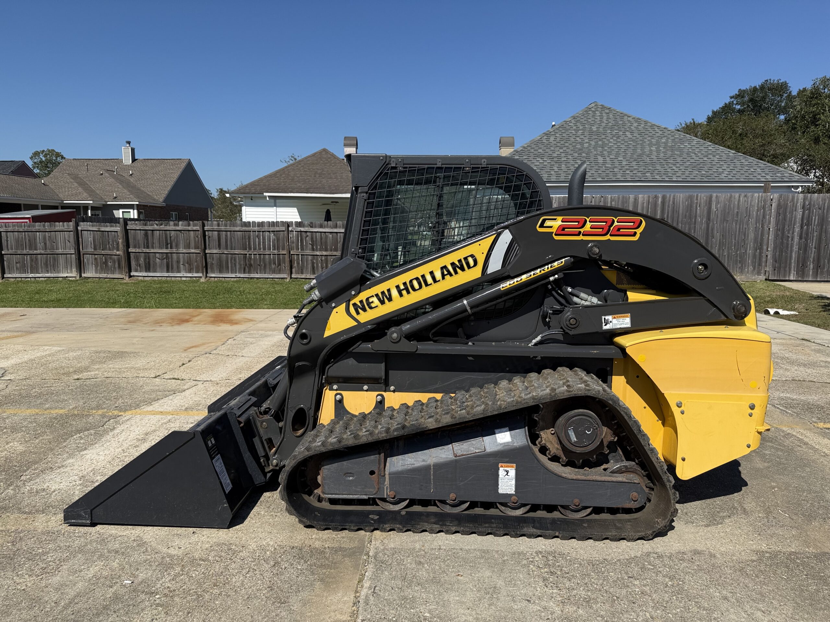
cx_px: 415
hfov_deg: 71.6
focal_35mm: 24
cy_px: 311
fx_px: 575
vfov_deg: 56.8
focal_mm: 6.76
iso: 80
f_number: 1.78
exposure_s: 1/6173
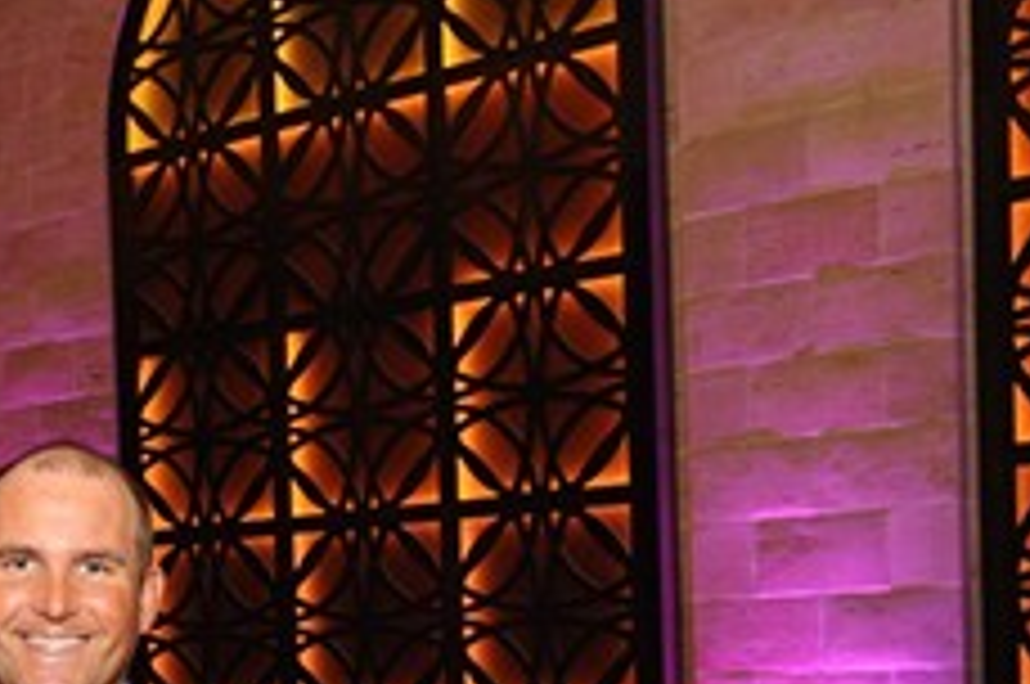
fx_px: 2200
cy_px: 747
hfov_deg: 25.3
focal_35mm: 77
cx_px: 40
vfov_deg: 17.1
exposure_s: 1/30
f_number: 6.3
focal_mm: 32
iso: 2500
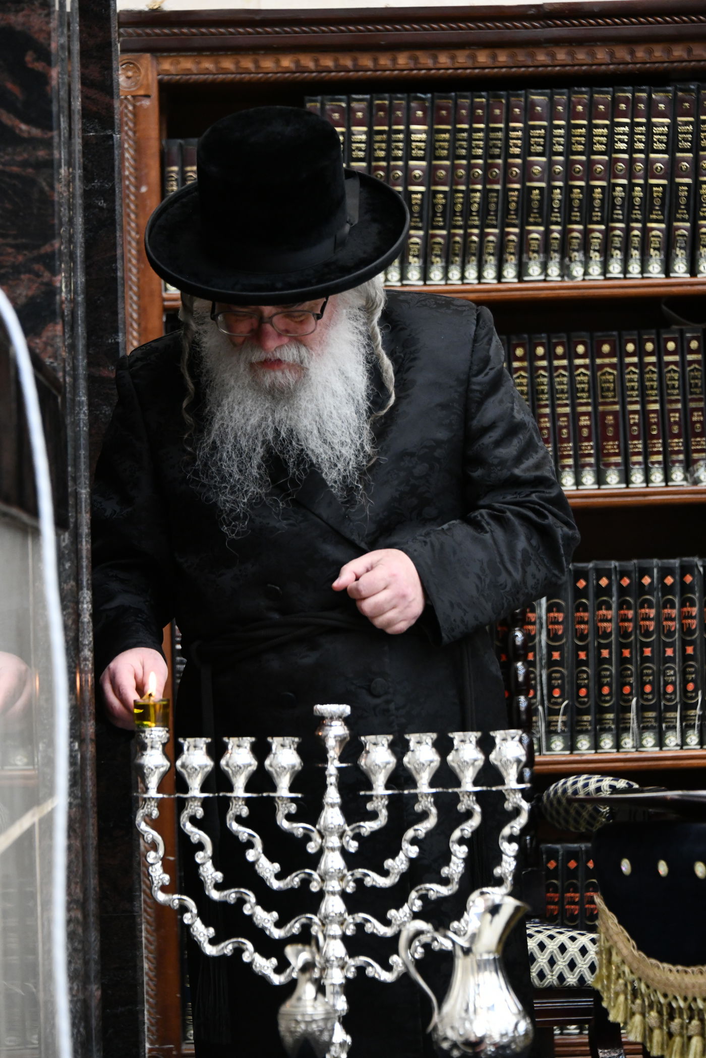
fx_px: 3677
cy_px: 529
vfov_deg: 16.4
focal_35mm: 125
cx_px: 353
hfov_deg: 11.0
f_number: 5.6
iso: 4000
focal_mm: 125
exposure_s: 1/125
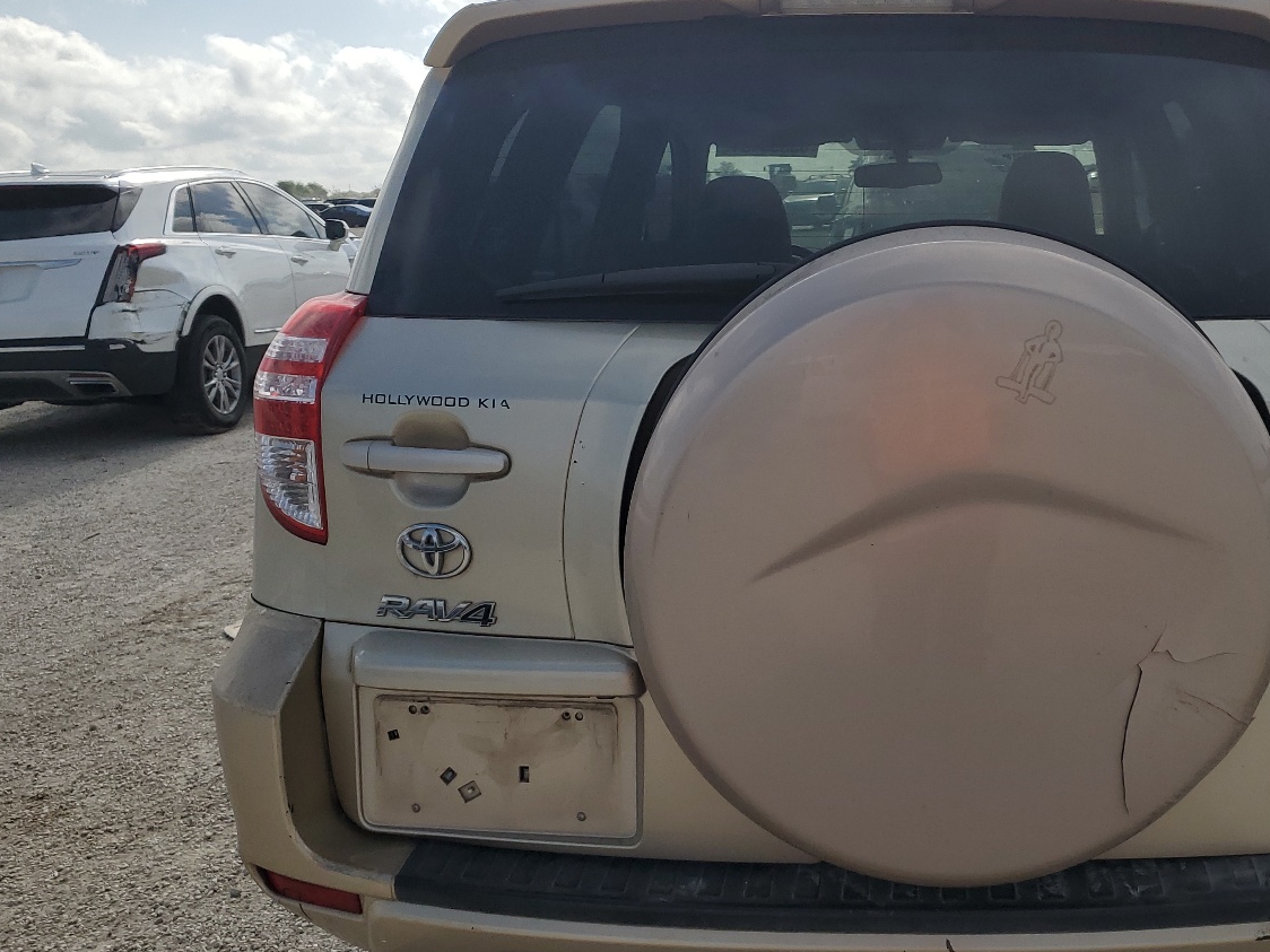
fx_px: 1357
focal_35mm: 37
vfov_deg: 38.7
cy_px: 469
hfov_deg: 49.1
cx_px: 871
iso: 50
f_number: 1.5
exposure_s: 1/10000
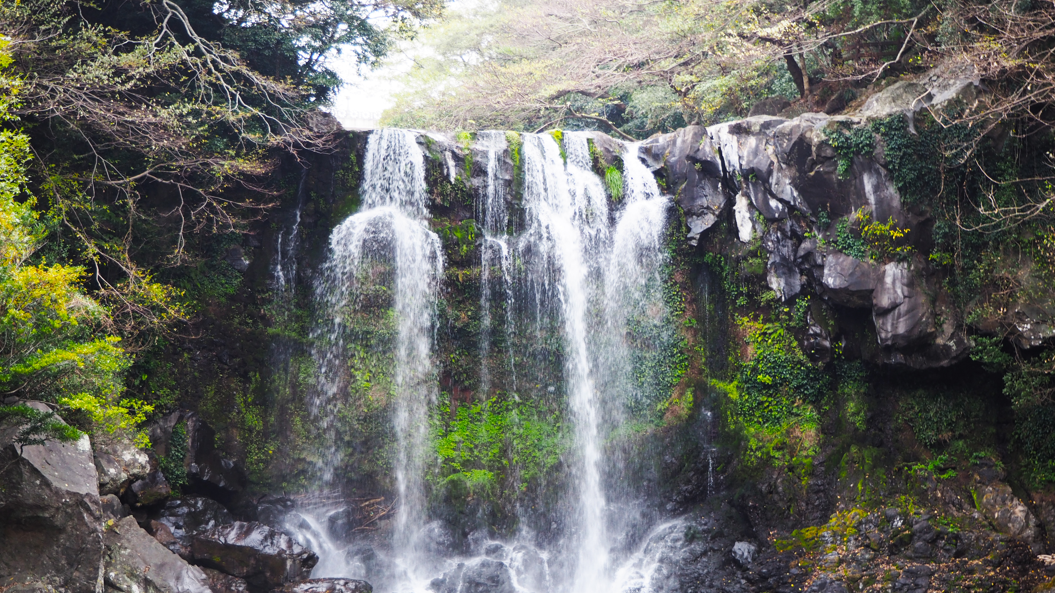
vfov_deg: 18.3
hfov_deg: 31.9
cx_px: 529
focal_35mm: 66
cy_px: 312
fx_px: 1846
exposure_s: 1/60
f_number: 5.2
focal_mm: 30
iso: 400
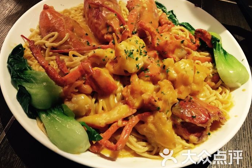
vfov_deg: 42.3
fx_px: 217
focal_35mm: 31
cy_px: 79
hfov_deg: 60.3
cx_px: 123
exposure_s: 1/25
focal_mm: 4.15
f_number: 2.2
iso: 200
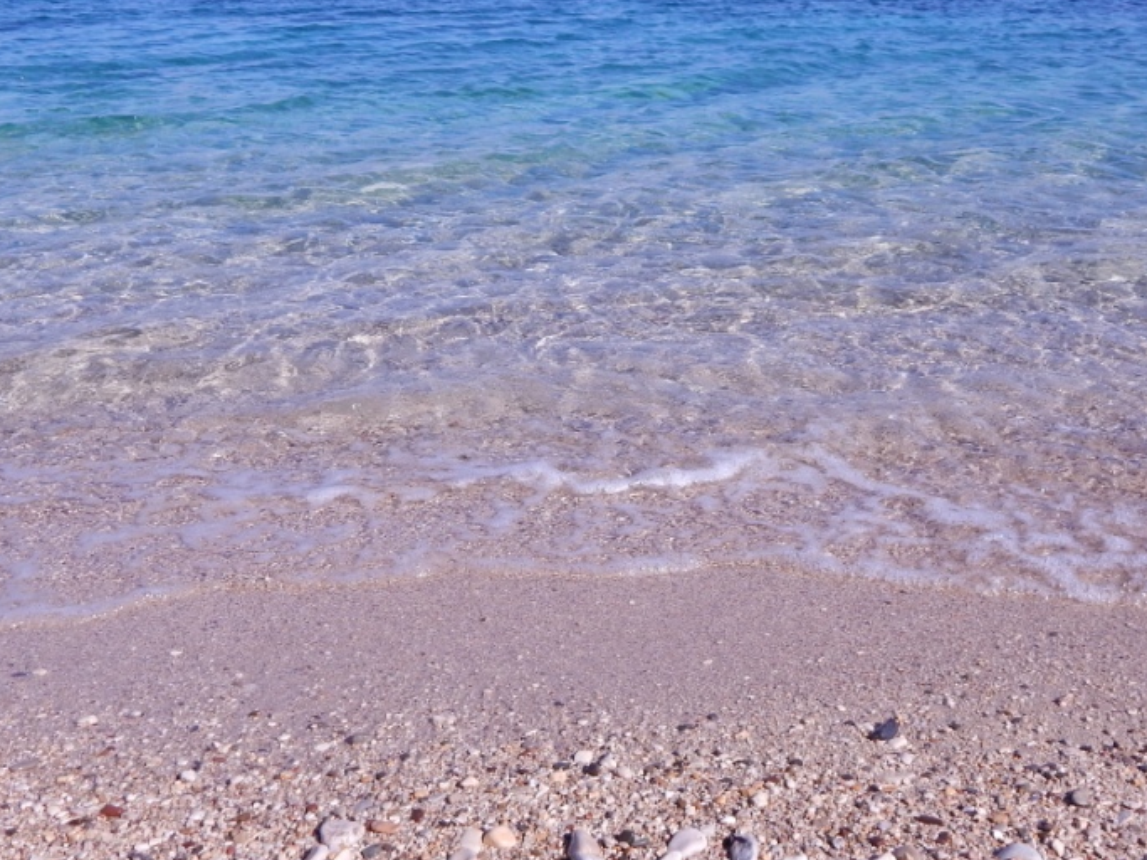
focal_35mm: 42
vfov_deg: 34.3
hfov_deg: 44.7
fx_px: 1391
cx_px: 657
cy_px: 363
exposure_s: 1/500
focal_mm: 5.1
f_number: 6.3
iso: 125
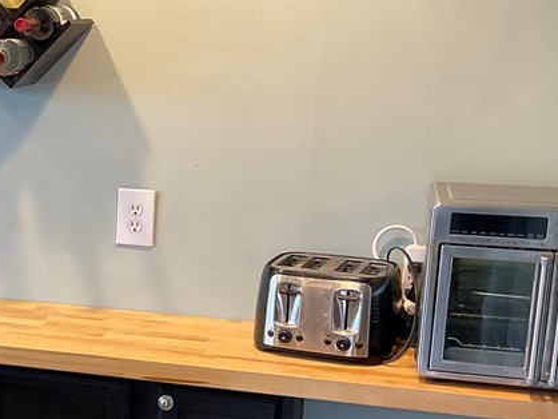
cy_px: 298
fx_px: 1145
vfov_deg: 20.6
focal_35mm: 71
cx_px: 7
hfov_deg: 26.0
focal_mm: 3
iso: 64
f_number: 1.8
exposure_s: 1/60
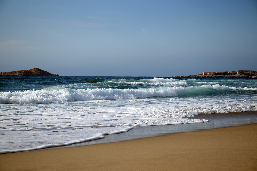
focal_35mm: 93
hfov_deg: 21.9
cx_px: 128
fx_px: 664
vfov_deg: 14.7
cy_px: 86
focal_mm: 62
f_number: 6.3
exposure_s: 1/640
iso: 100
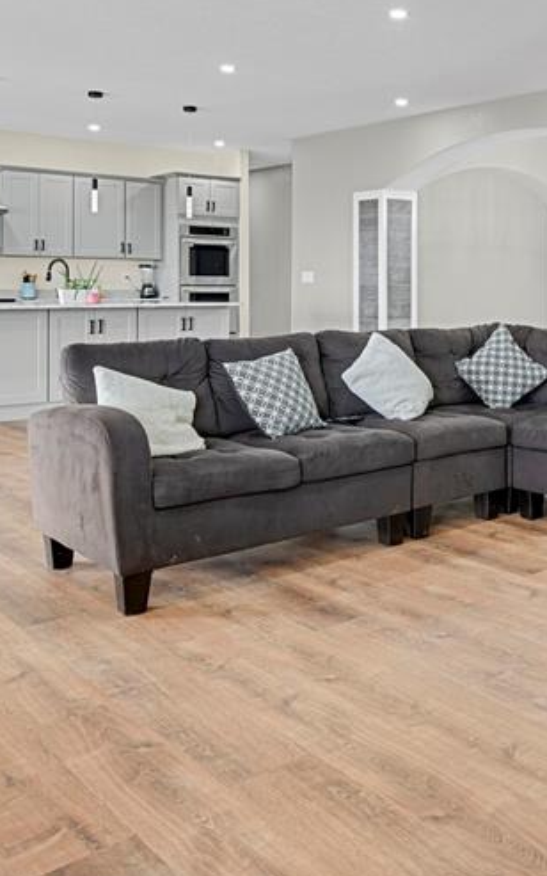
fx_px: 859
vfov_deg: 52.8
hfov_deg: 34.6
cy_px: 283
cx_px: 410
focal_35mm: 36
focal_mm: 17
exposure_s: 2
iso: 250
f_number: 8
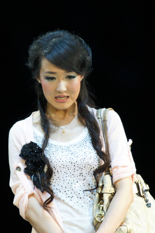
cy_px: 116
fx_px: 2907
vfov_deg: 4.6
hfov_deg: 3.1
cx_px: 78
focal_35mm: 450
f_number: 5.6
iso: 800
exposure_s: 1/125
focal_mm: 300
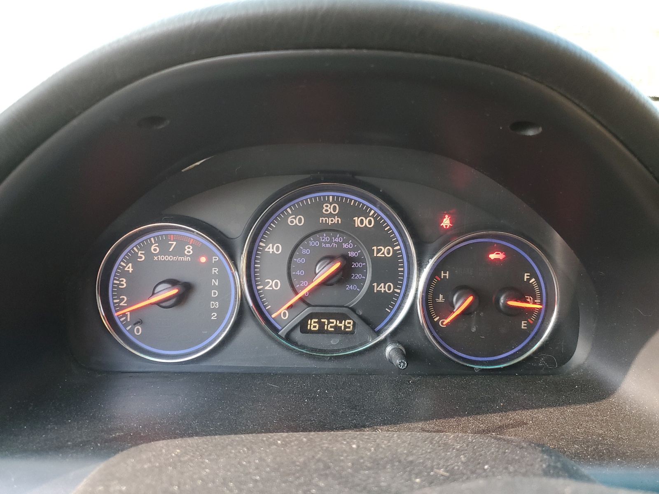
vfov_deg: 53.1
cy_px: 247
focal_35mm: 26
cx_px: 330
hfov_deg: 67.3
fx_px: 495
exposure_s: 1/60.2
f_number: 1.5
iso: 97
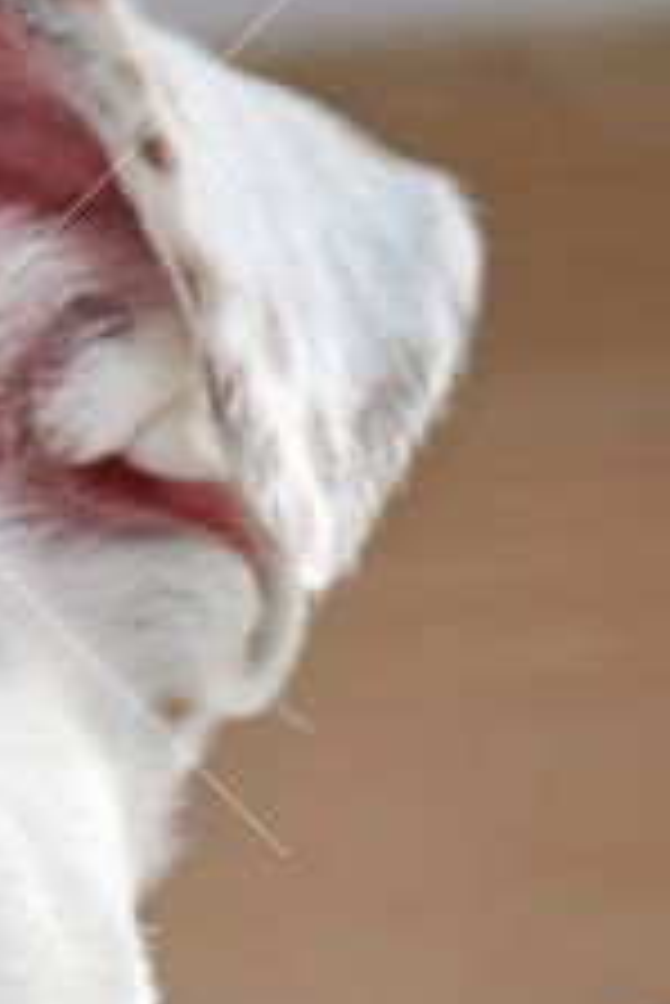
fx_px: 17893
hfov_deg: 2.1
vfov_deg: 3.2
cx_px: -1117
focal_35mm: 642
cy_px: 2040
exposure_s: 1/160
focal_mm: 110
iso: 100
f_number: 8
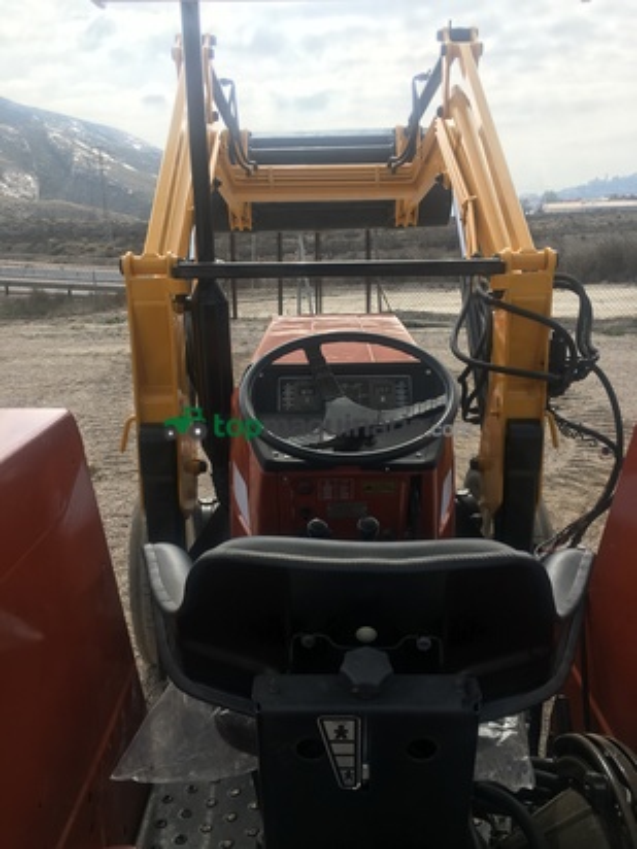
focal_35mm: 29
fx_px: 712
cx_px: 318
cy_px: 424
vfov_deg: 61.7
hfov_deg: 48.2
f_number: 2.2
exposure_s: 1/986
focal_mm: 4.15
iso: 25
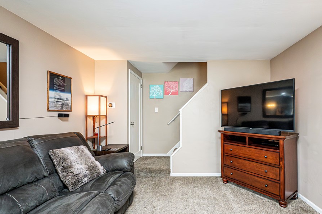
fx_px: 152
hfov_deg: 93.1
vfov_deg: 69.9
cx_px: 176
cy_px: 124
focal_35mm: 17
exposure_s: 1/160
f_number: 9
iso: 10000
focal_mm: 14
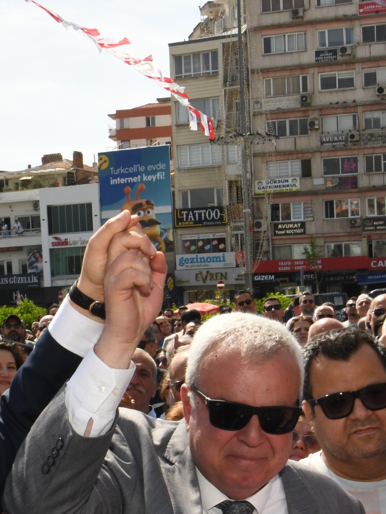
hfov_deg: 21.0
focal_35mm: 70
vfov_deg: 27.4
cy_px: 375
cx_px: 159
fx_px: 1040
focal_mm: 26
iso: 640
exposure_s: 1/250
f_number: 22
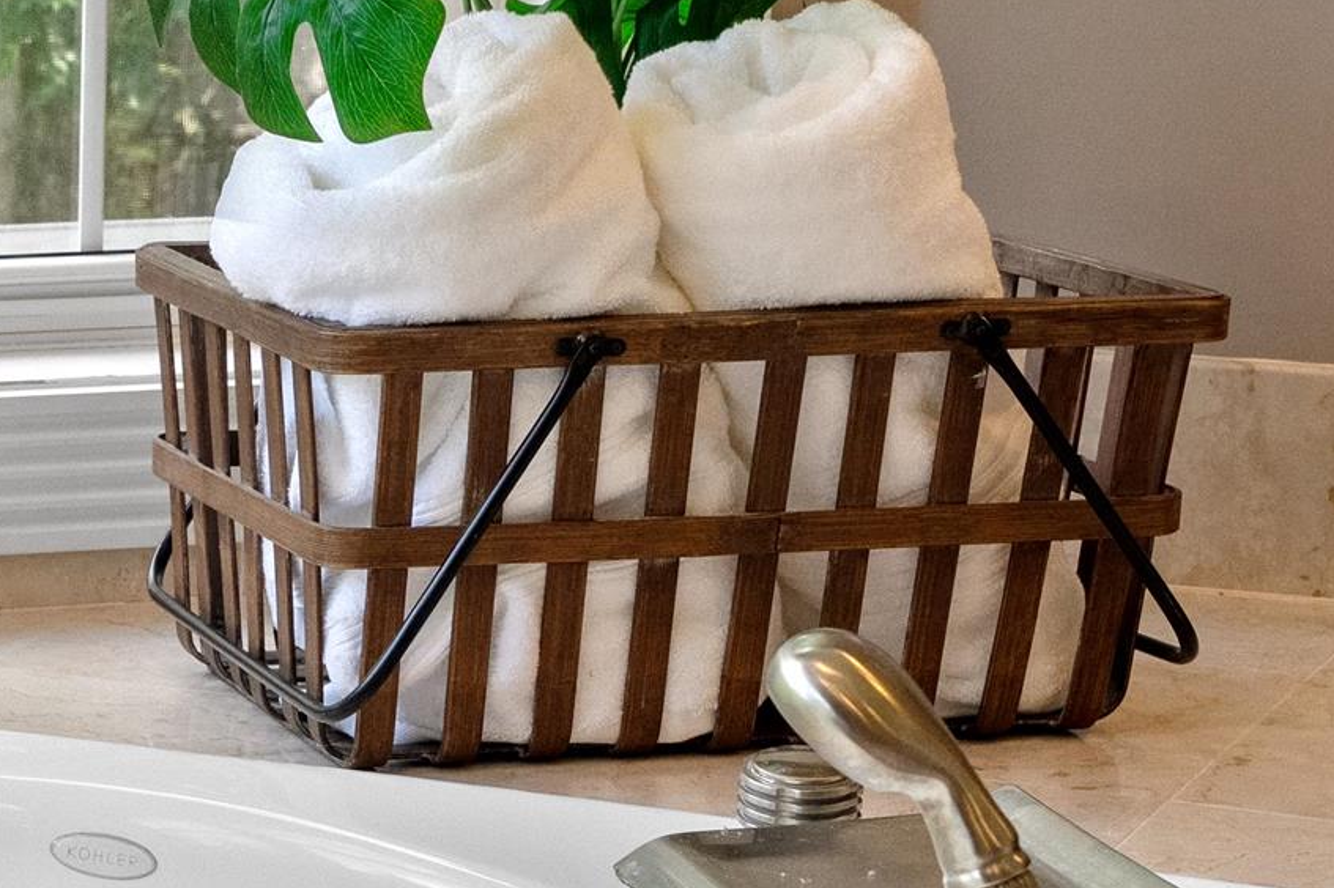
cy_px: 967
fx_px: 4704
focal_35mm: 127
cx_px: -439
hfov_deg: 15.3
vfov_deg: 10.7
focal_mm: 35
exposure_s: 1/4
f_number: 8
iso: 320
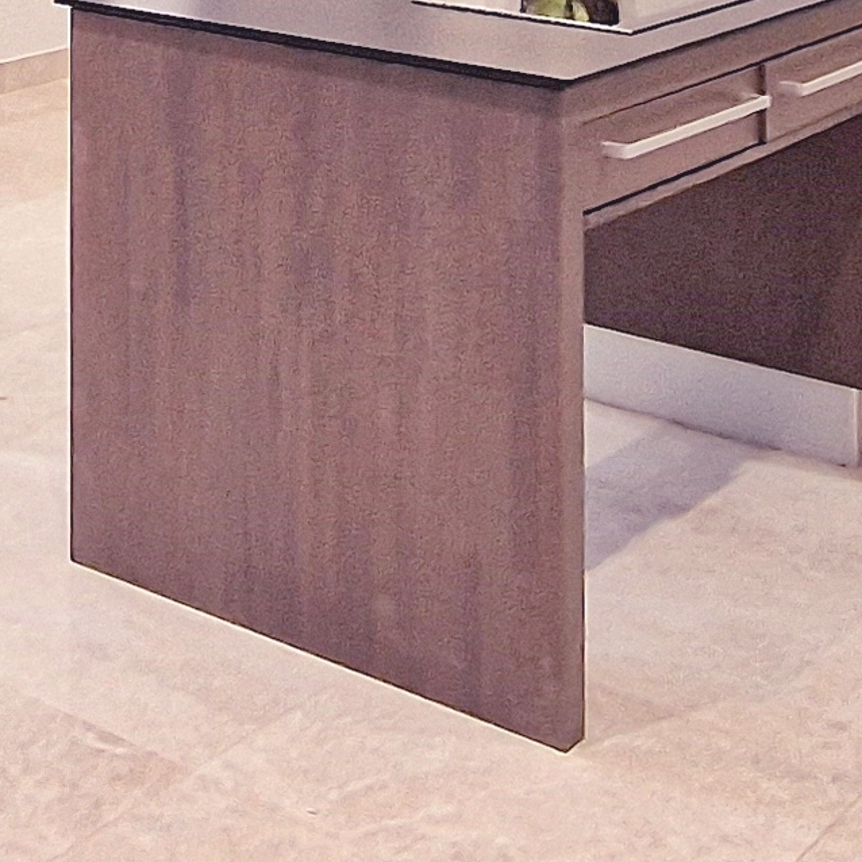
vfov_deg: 22.1
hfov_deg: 22.6
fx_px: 1916
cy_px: -327
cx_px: -265
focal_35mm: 68
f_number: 2.2
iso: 64
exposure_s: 1/50
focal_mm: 2.2
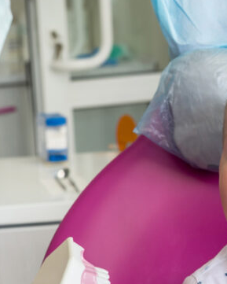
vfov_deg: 14.4
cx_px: 237
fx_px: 1116
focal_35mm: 133
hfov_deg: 11.5
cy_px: 221
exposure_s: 1/125
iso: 500
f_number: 4.5
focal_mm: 50
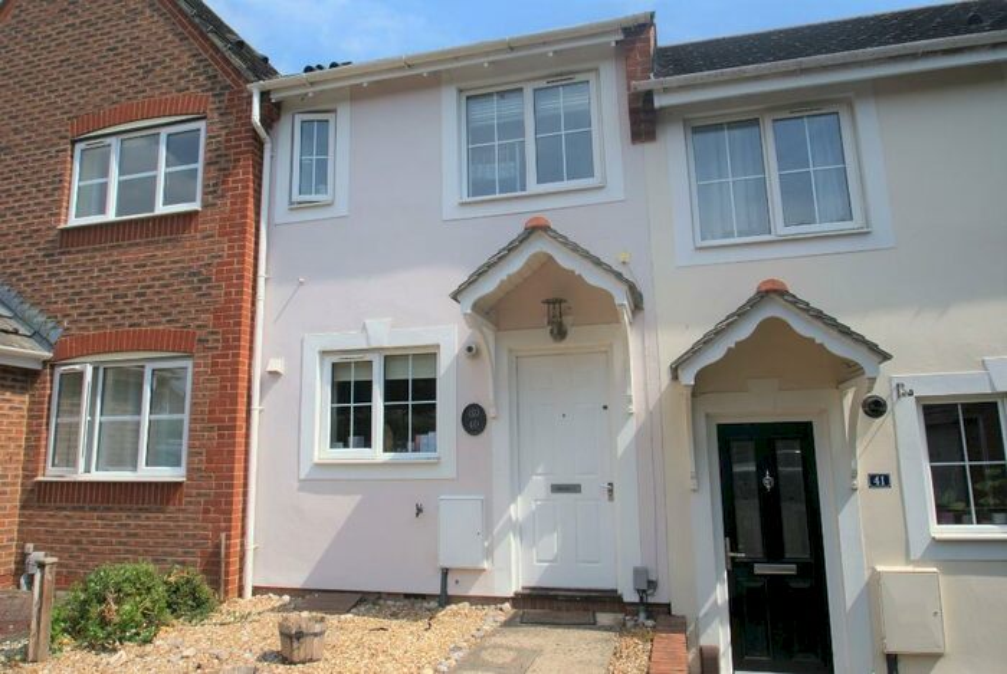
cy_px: 337
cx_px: 504
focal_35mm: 24
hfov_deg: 73.7
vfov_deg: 53.3
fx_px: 672
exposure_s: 1/200
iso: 100
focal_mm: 16
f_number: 10
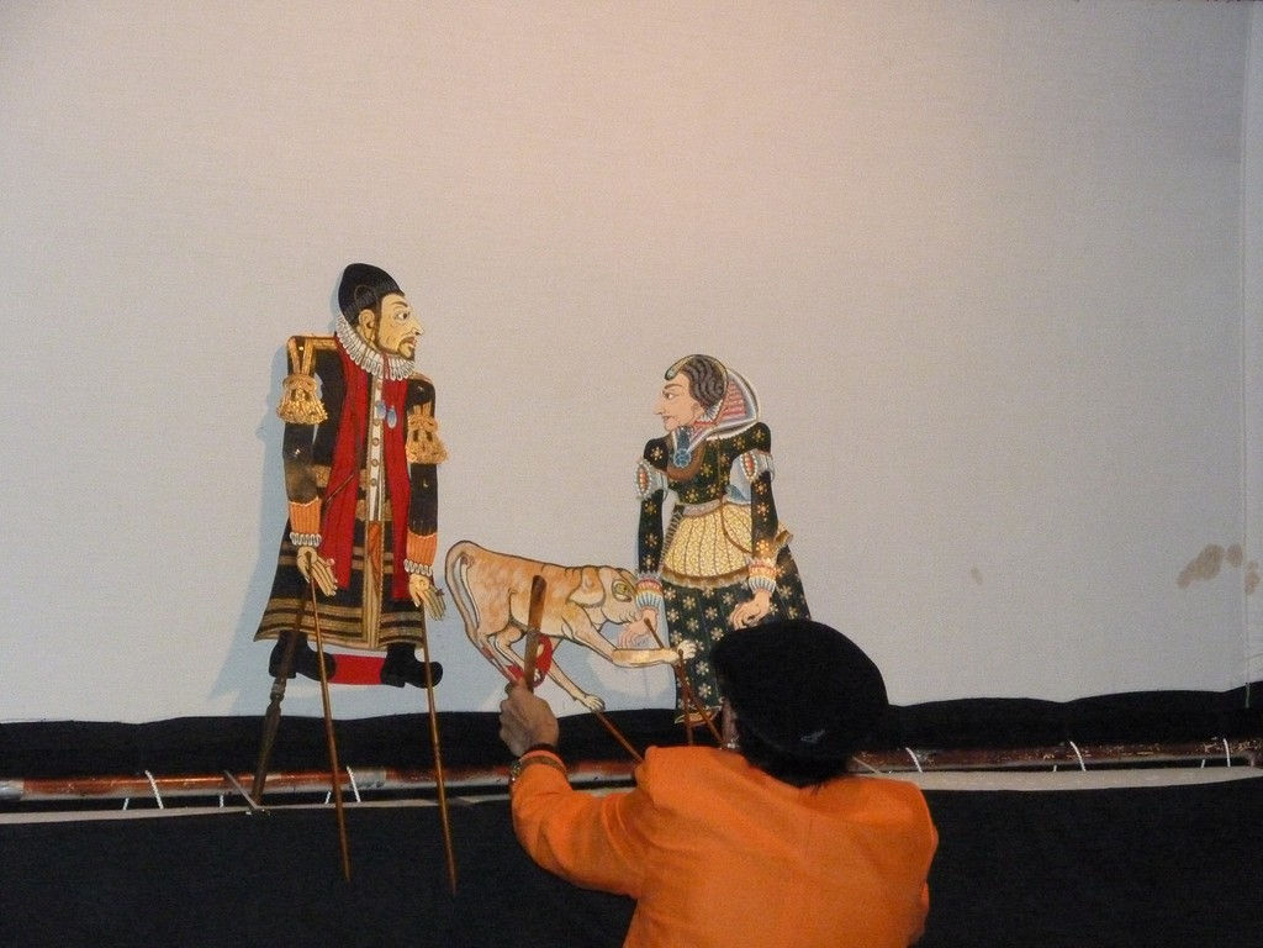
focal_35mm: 76
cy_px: 474
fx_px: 2773
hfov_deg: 25.7
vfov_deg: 19.4
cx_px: 632
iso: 1000
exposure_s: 1/80
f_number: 4.9
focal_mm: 13.6
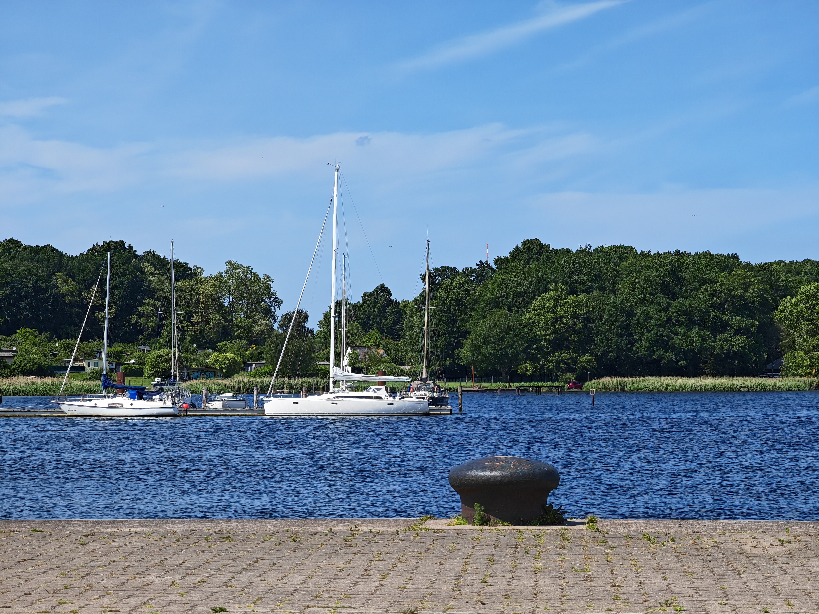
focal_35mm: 95
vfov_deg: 15.6
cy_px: 307
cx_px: 410
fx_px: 2248
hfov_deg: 20.7
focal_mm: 14.92
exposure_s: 1/810
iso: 50
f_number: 3
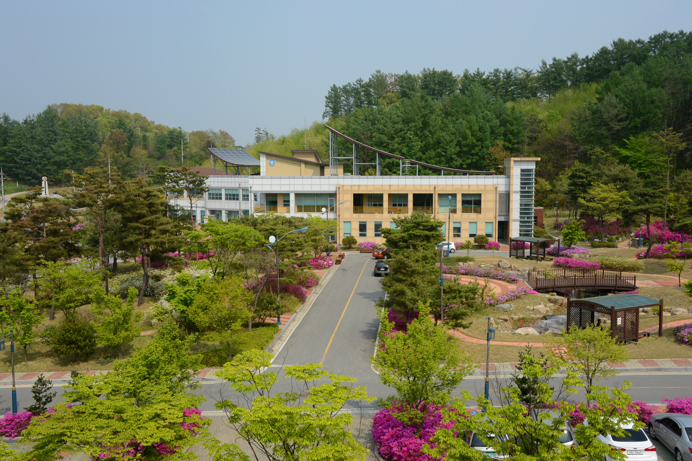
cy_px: 230
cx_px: 346
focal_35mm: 36
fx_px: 692
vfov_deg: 36.8
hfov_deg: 53.2
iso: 800
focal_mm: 36
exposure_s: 1/800
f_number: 14
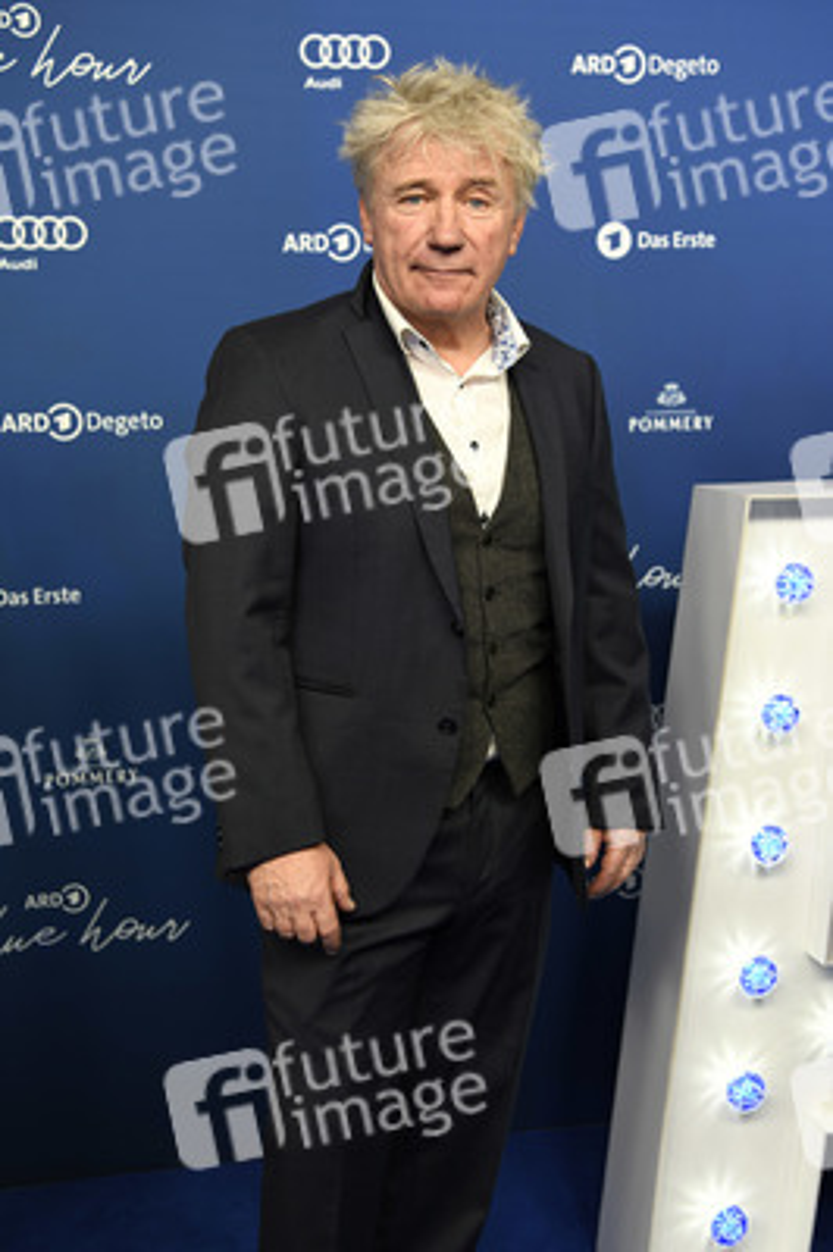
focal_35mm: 48
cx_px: 416
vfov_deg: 41.1
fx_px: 1669
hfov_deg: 28.0
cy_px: 626
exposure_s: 1/250
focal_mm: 48
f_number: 4
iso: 800
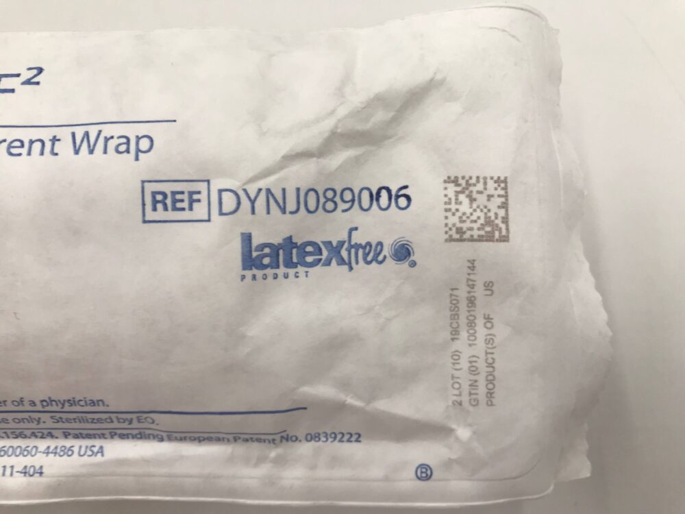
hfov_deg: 63.4
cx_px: 342
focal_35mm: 28
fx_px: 554
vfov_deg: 49.7
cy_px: 257
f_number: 1.8
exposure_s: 1/60
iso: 32
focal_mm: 3.99
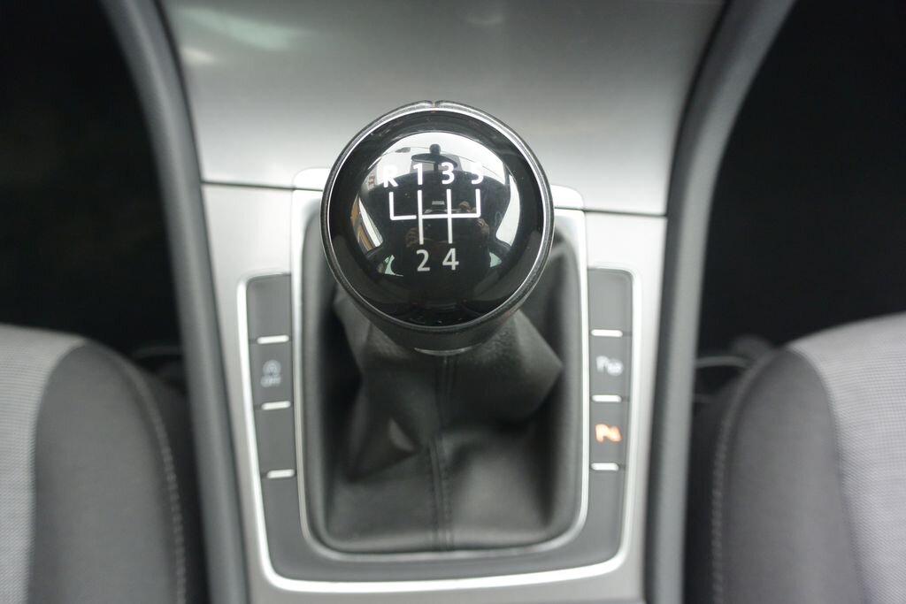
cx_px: 453
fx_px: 680
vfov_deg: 47.9
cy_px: 302
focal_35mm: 27
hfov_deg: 67.4
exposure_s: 1/60
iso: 400
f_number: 3.5
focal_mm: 10
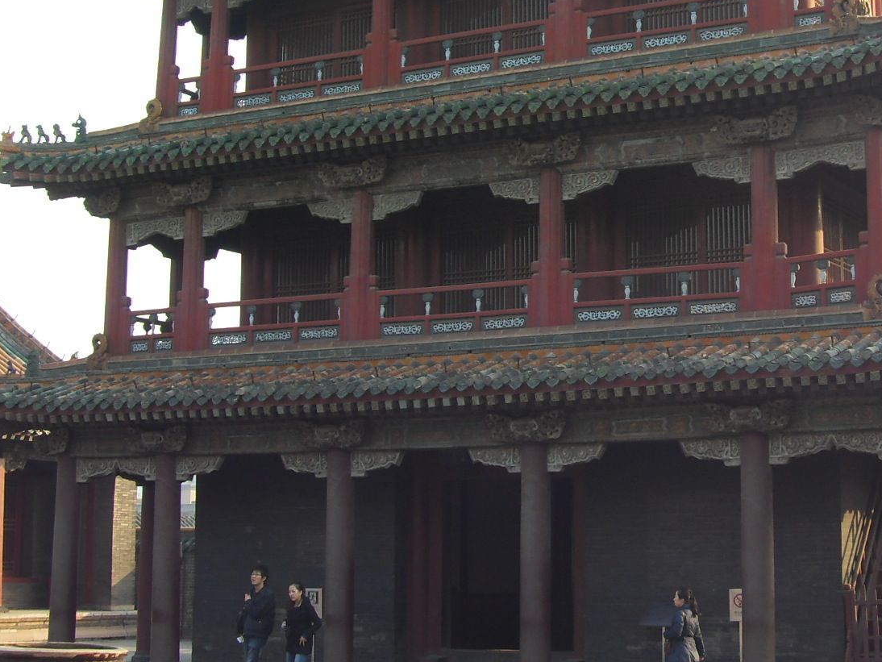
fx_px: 1860
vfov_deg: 20.1
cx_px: 579
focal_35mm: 73
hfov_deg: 26.5
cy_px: 237
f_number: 3.5
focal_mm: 6.6
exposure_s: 1/180
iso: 80
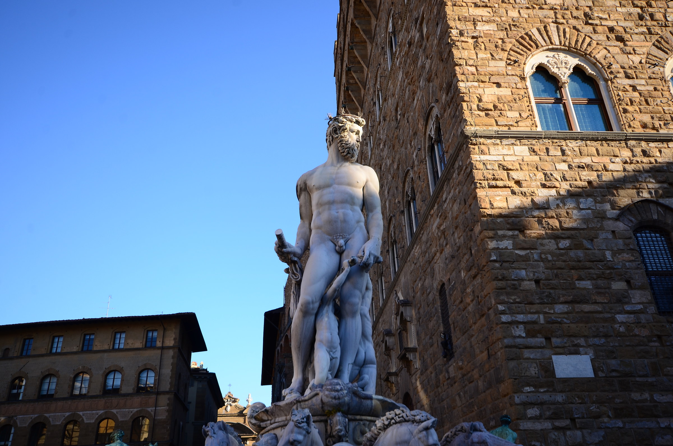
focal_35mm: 30
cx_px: 336
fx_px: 560
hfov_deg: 62.0
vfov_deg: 43.4
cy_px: 223
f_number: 9
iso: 100
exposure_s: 1/100
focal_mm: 20
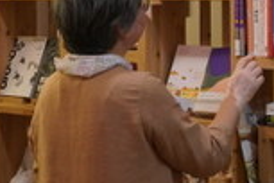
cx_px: 186
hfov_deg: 15.8
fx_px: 982
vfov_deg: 10.4
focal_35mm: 129
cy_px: -59
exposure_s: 1/160
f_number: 4
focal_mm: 22
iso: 2000
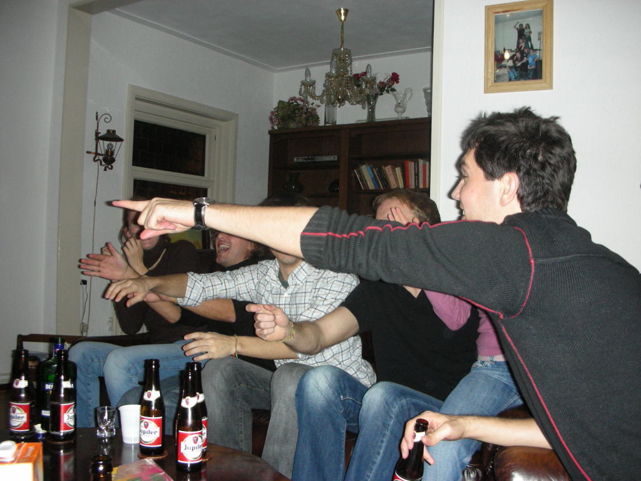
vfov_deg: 40.7
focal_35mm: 35
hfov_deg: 52.6
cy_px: 240
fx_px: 648
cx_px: 320
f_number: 3
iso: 181
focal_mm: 5.8
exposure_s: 1/60.1
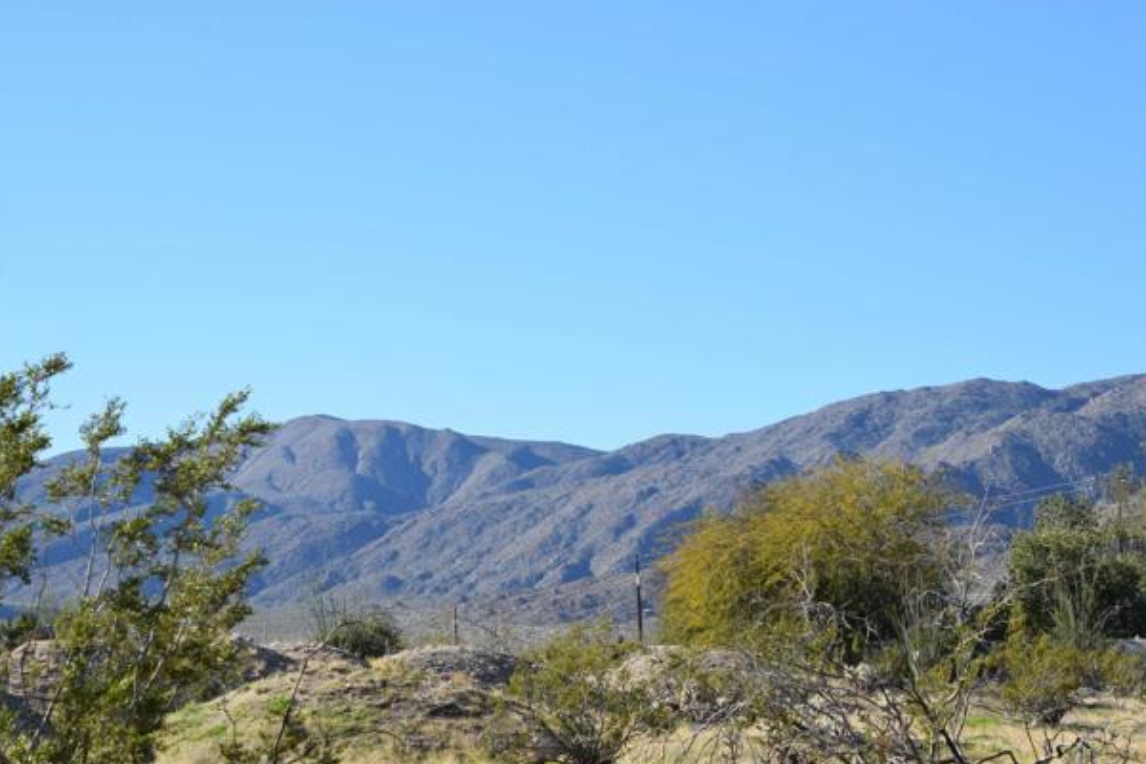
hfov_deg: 25.4
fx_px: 2546
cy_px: 393
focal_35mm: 80
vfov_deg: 17.1
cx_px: 590
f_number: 9
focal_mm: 50
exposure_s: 1/320
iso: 200
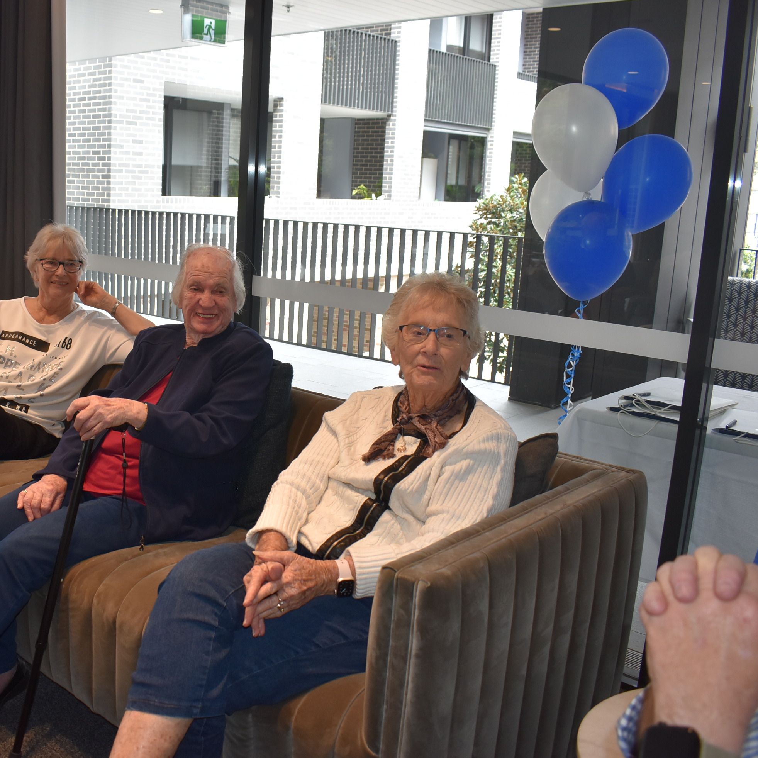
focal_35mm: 35
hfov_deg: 45.9
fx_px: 867
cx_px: 207
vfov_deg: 47.2
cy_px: 373
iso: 640
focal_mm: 18
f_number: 5
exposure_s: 1/200
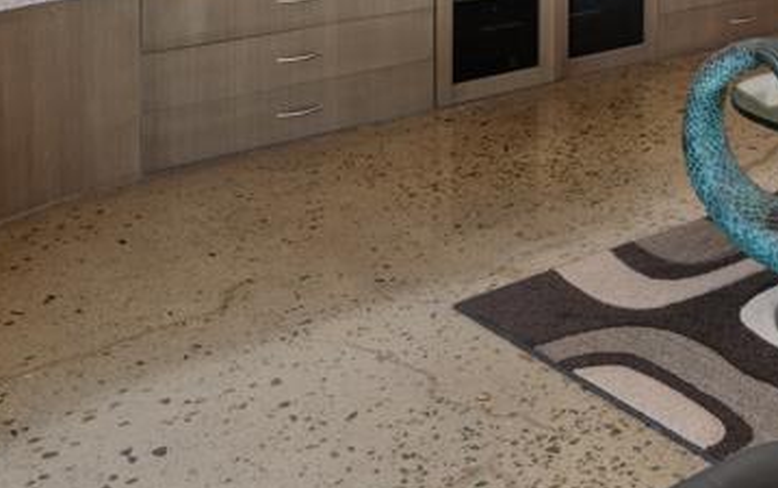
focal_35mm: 59
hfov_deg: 32.5
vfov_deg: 19.4
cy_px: -227
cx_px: 726
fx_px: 1252
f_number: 8
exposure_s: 1/30
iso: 400
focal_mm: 16
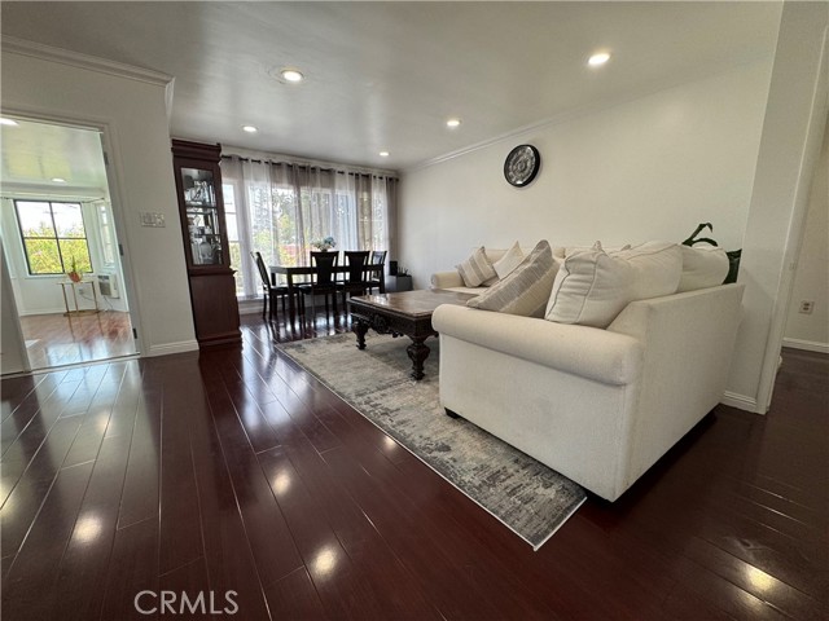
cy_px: 310
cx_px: 414
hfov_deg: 102.1
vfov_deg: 85.7
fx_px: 335
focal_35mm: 14
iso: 100
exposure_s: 1/120
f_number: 2.2
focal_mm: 2.22
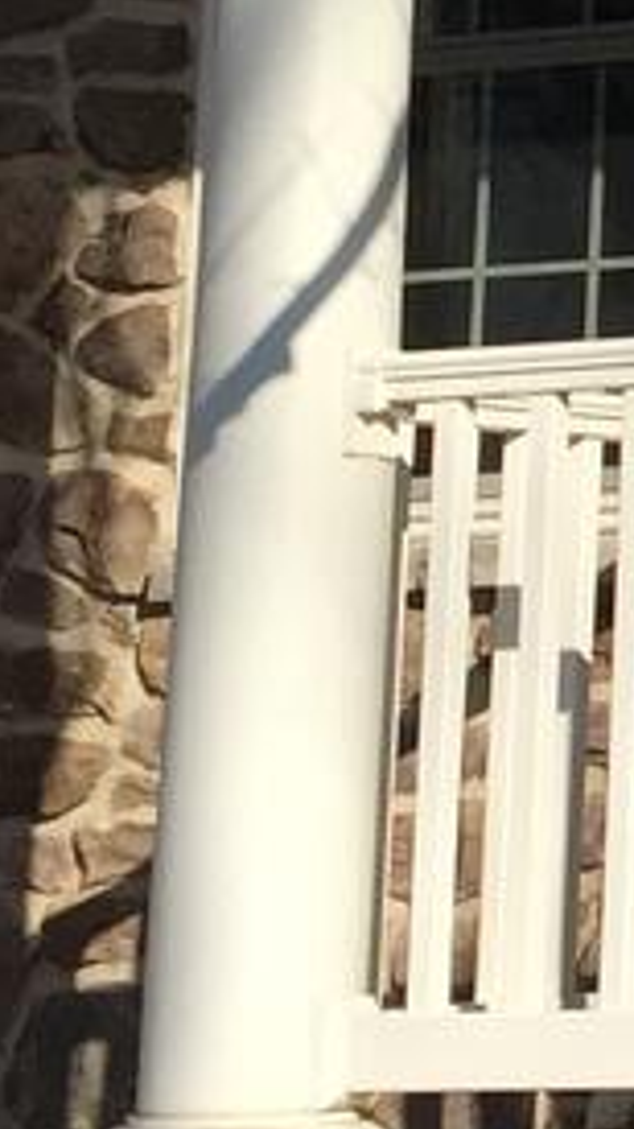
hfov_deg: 6.3
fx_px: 5293
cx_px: 1956
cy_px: -115
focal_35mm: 177
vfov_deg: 12.0
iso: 32
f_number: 2.2
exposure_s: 1/2825
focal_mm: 4.15
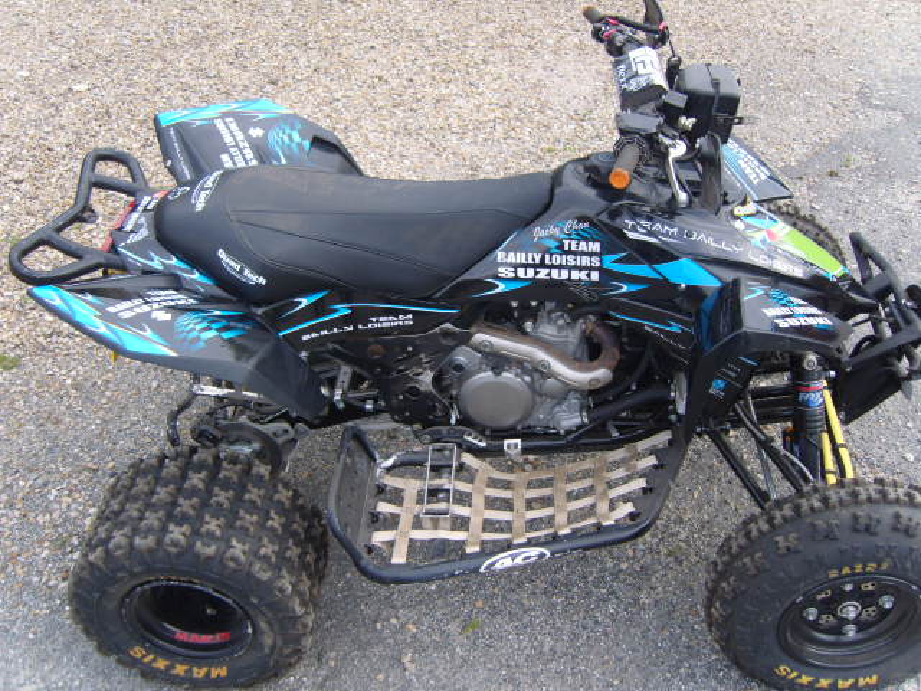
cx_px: 460
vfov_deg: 40.7
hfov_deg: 52.6
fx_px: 931
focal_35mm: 35
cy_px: 346
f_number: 2.8
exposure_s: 1/180
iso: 80
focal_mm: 7.4
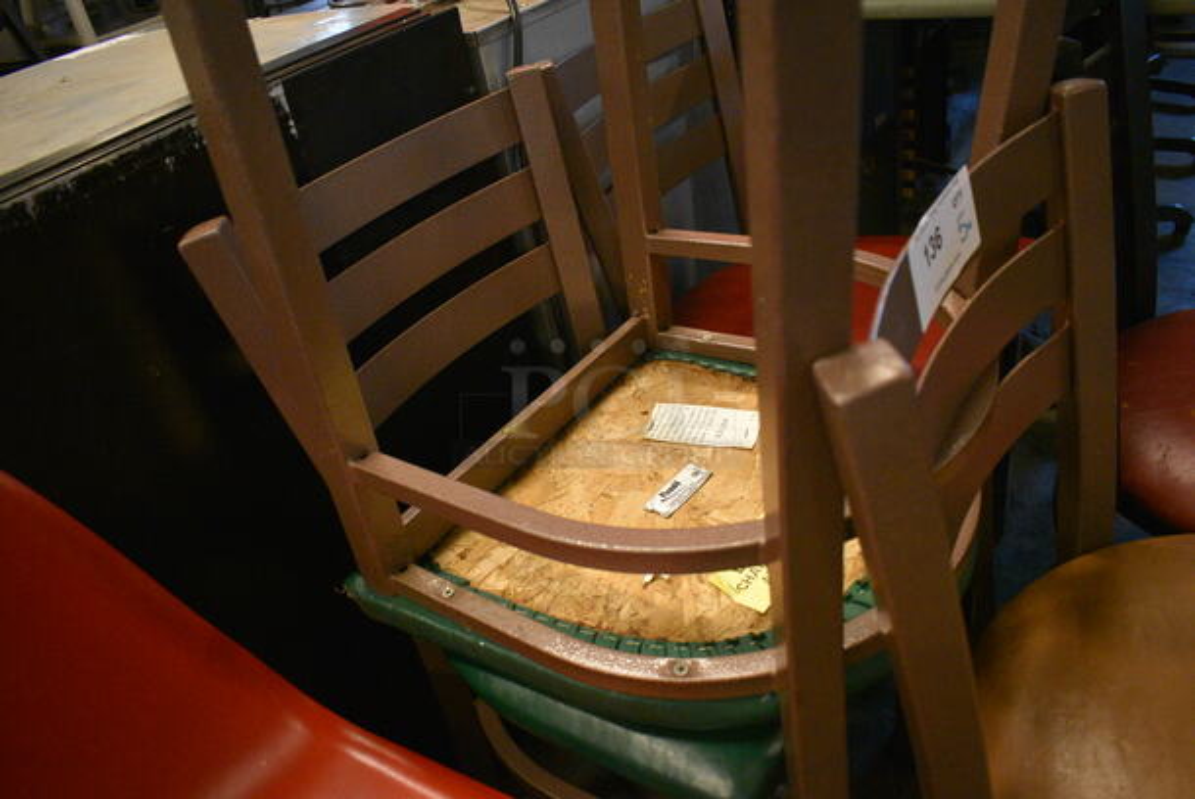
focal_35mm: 27
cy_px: 400
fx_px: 897
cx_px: 598
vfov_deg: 48.0
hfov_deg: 67.3
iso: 4500
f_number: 3.5
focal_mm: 18
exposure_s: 1/125
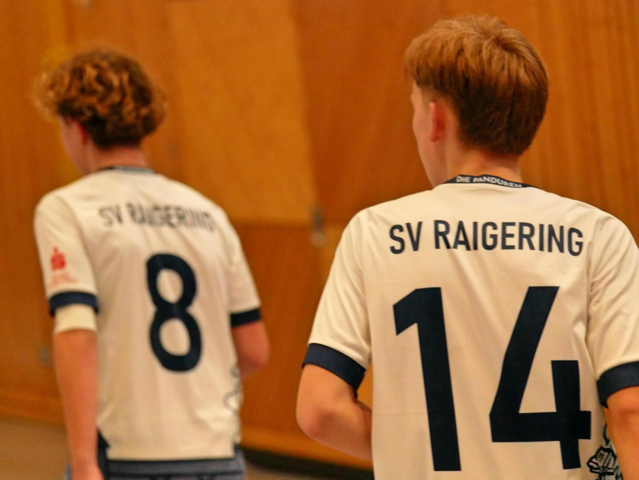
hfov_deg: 9.8
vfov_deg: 7.4
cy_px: 240
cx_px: 319
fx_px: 3711
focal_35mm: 201
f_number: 4
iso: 2500
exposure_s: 1/500
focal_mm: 100
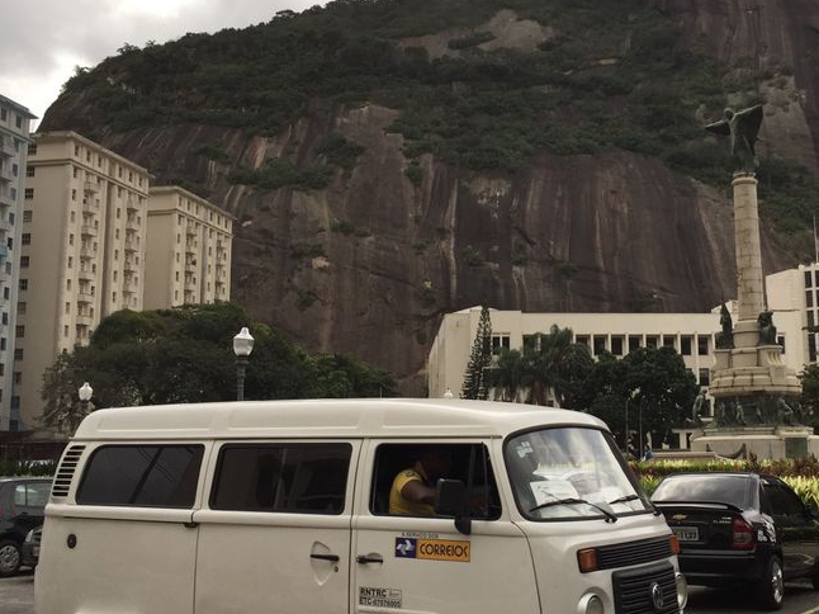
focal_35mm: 46
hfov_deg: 40.8
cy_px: 269
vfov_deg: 31.5
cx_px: 541
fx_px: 1088
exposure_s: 1/1276
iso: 40
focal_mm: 4.15
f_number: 2.2
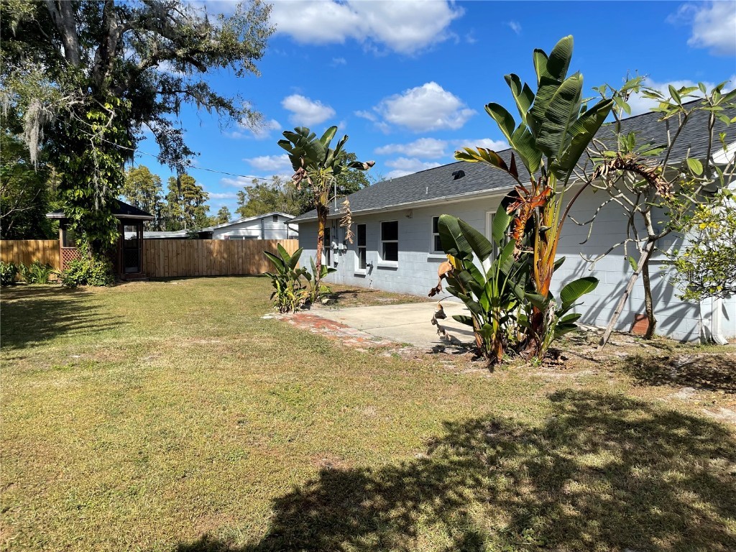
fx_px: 553
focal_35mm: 26
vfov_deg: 53.1
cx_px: 368
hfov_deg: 67.3
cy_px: 276
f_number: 1.6
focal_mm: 4.2
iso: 32
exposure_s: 1/3401
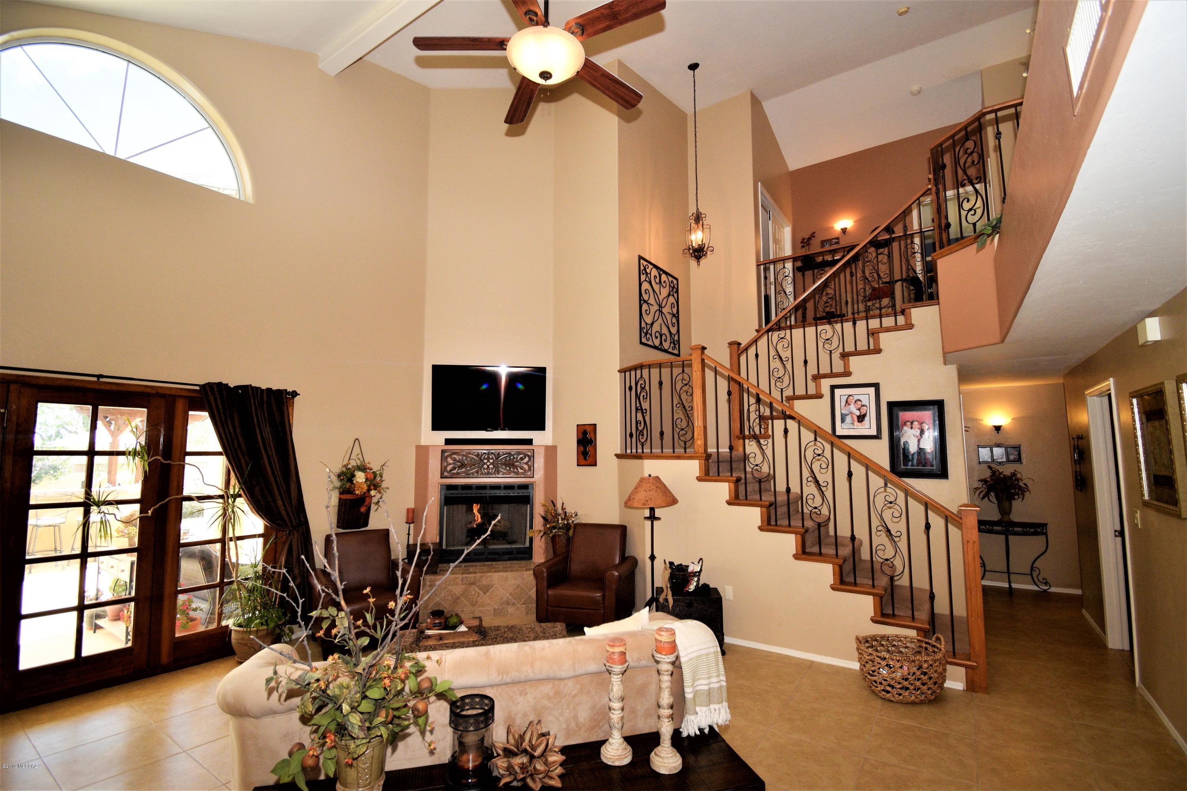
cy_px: 396
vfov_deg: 77.3
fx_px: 495
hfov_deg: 100.4
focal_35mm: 15
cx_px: 594
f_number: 5.6
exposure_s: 1/125
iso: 500
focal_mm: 10
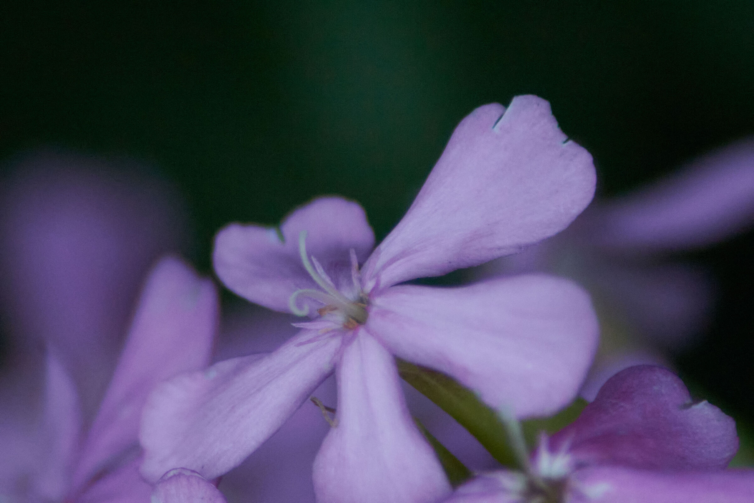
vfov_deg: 1.5
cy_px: 252
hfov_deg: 2.3
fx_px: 18849
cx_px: 377
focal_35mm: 900
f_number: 11
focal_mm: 600
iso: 6400
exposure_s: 1/1250
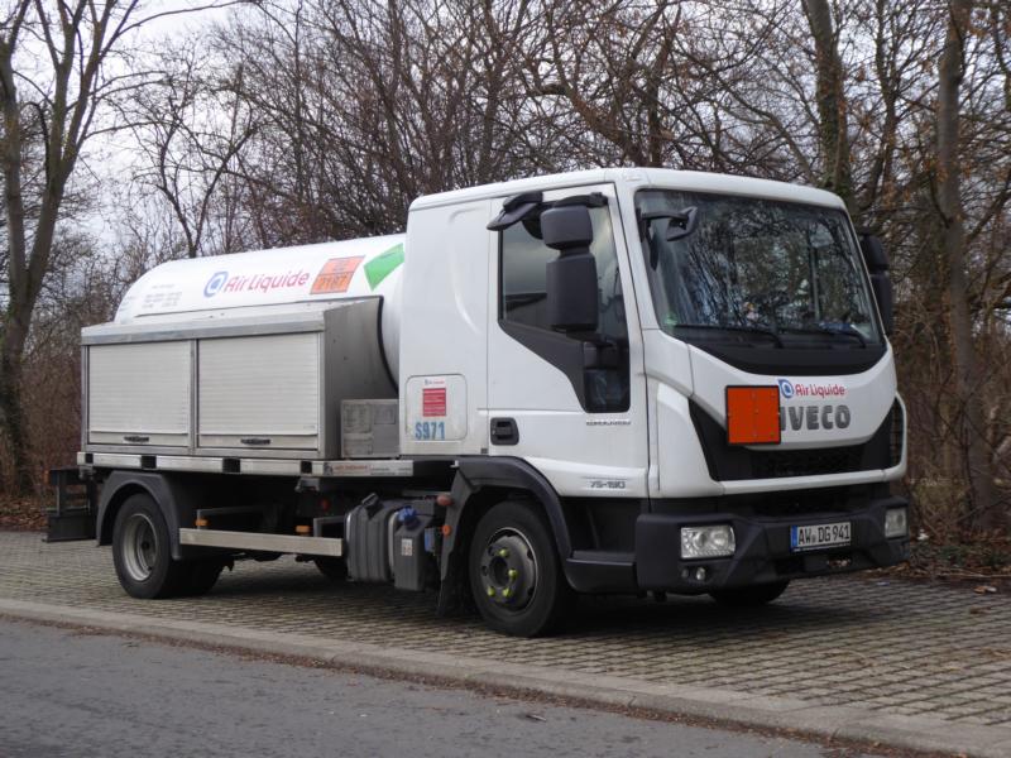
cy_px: 379
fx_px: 1665
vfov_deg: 25.7
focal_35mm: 57
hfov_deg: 33.8
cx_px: 506
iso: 100
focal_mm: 9.6
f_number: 4.1
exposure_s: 1/60
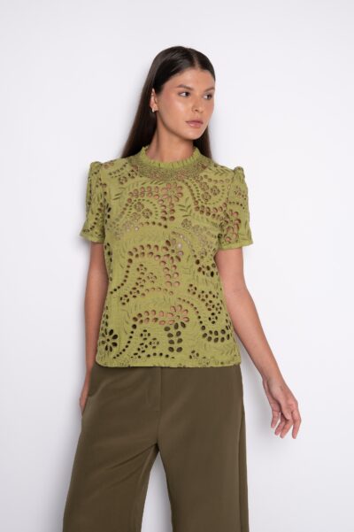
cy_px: 266
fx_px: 591
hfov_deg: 33.4
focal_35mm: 40
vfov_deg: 48.5
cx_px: 177
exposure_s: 1/160
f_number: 5.6
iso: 200
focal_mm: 40
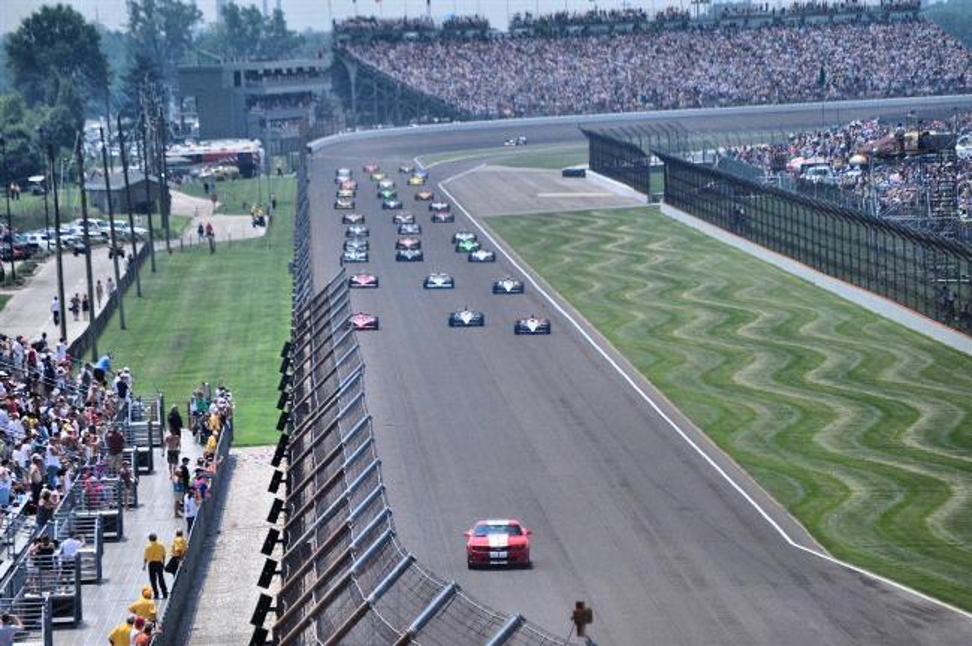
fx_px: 8092
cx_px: 486
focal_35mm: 300
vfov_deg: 4.6
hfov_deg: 6.9
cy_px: 323
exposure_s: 1/3200
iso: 1250
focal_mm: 200
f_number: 5.6
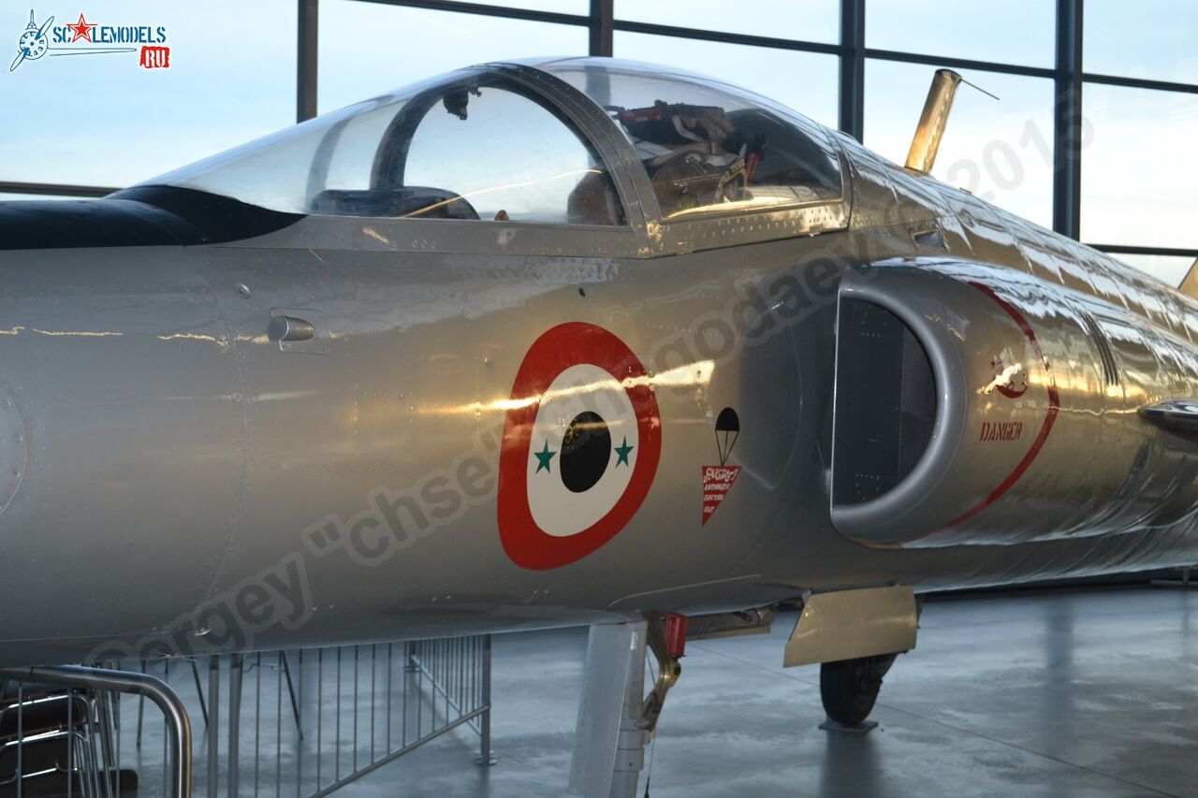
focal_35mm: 48
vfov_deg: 28.1
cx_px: 599
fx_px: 1597
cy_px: 399
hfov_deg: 41.1
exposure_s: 1/100
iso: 400
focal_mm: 32
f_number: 4.8
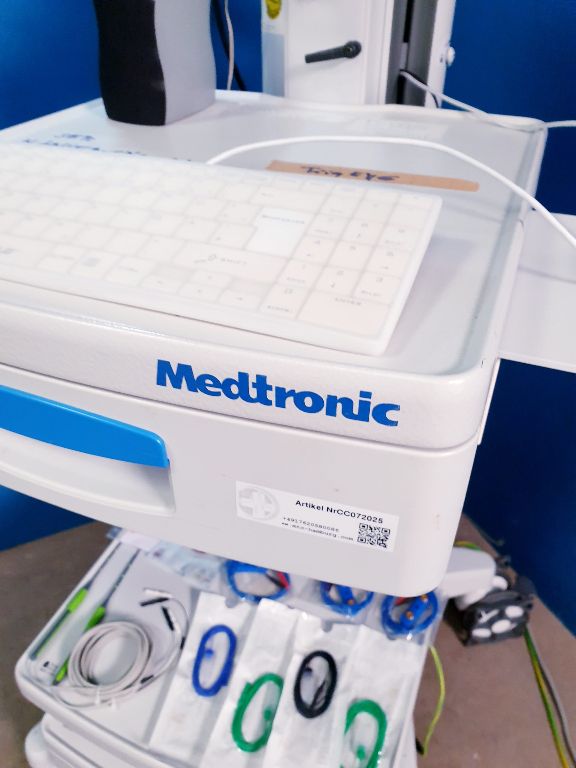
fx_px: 577
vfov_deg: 67.3
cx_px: 288
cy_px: 384
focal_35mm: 26
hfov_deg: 53.1
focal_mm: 4.3
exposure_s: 1/50
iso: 250
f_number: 2.4
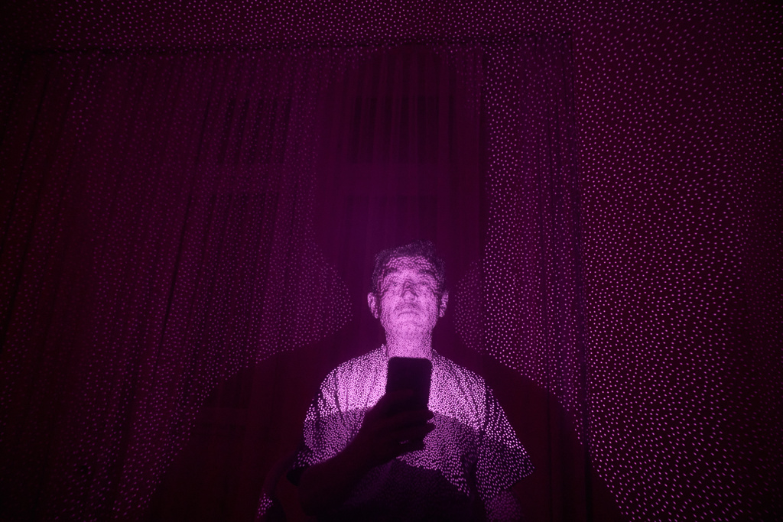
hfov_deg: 63.7
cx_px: 392
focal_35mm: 29
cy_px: 261
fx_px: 631
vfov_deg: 45.0
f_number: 2.8
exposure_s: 1/30
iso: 6400
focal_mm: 29
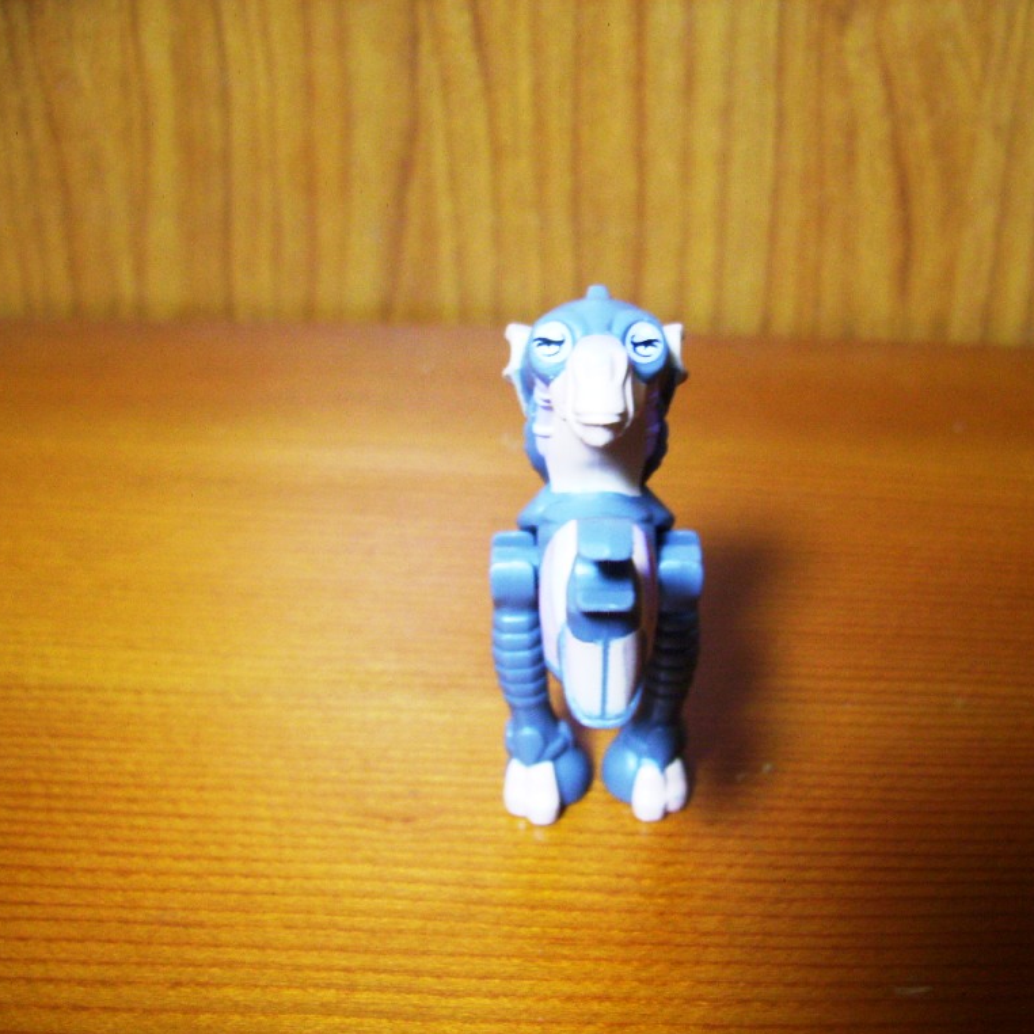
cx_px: 626
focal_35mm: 38
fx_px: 1284
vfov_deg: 43.9
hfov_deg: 43.6
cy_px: 520
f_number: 2.9
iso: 160
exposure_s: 1/20
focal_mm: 5.7
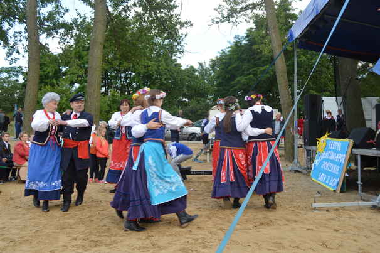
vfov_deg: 36.8
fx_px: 380
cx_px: 190
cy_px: 126
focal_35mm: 36
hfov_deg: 53.2
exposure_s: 1/125
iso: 180
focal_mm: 24
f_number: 5.6
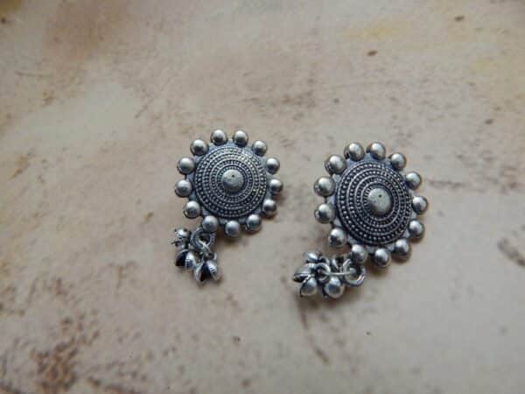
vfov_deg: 61.1
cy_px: 197
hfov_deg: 76.4
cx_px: 262
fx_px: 334
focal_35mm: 22
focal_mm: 4
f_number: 3
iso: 400
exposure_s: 1/15
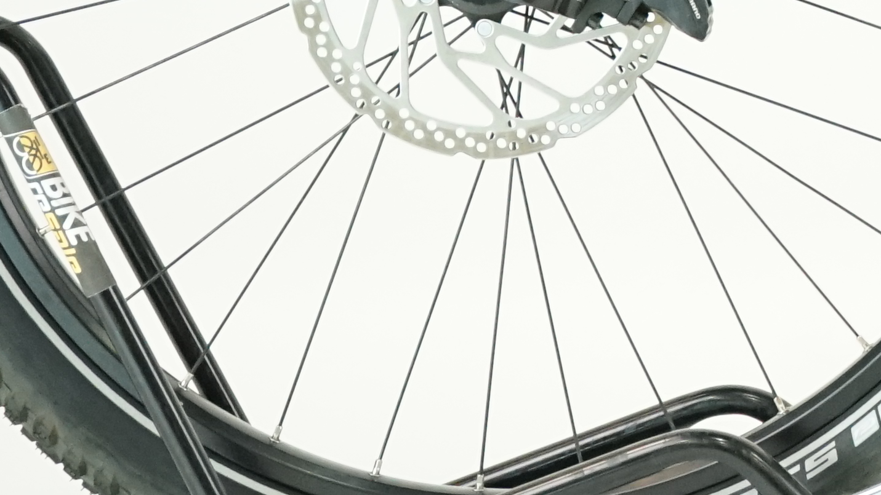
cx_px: 1632
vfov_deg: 4.9
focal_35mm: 246
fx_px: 5747
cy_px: -516
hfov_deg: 8.4
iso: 3200
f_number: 6.3
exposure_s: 1/200
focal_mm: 56
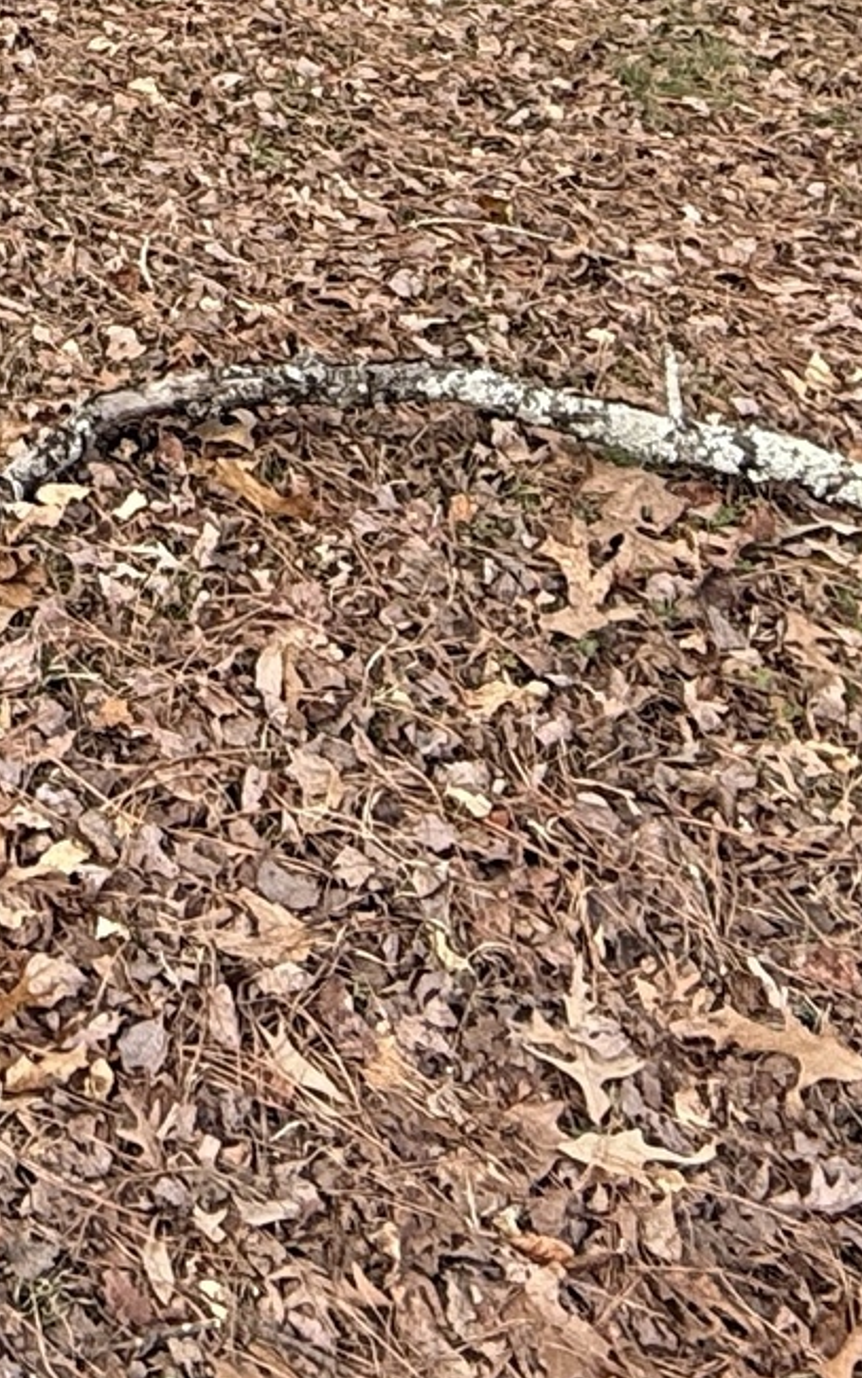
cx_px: -426
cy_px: -624
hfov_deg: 16.9
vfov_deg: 23.9
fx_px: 2631
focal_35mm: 70
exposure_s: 1/535
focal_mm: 2.22
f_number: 2.2
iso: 64
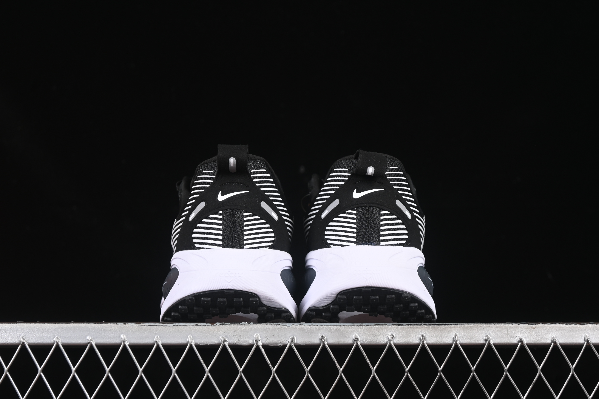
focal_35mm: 75
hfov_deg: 27.0
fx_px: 1248
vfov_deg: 18.2
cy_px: 200
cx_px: 300
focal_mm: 50
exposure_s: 1/50
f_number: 6.3
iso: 160
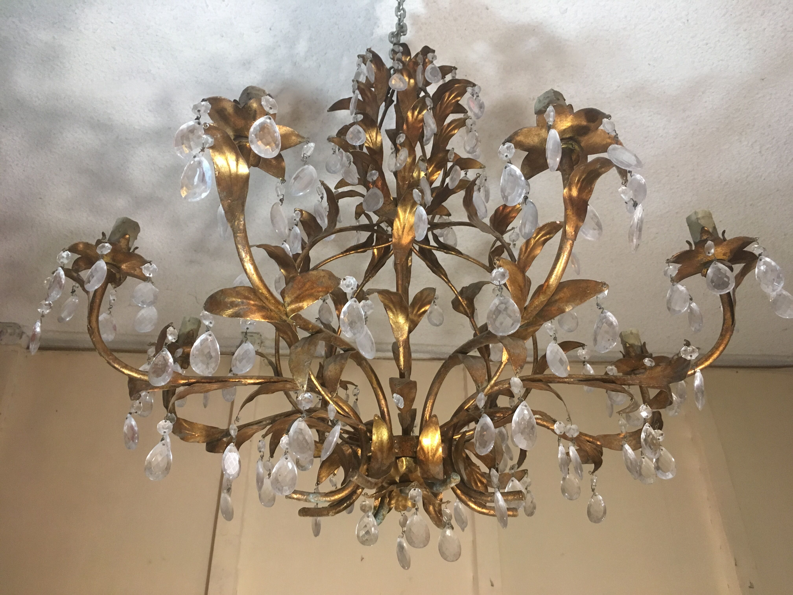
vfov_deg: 48.2
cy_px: 298
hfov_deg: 61.7
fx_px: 664
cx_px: 396
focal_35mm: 29
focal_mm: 4.15
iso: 160
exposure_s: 1/33
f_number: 2.2
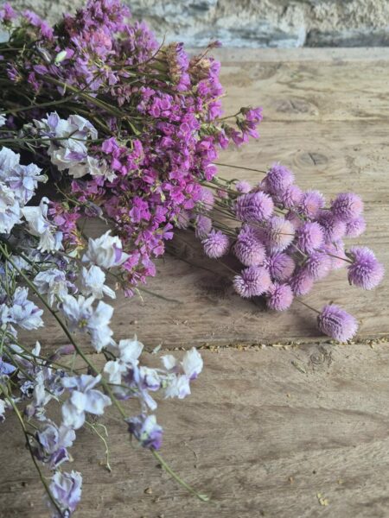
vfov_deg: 73.9
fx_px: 345
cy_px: 259
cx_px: 194
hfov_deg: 58.9
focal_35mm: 23
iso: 160
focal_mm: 5.4
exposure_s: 1/180
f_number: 1.8
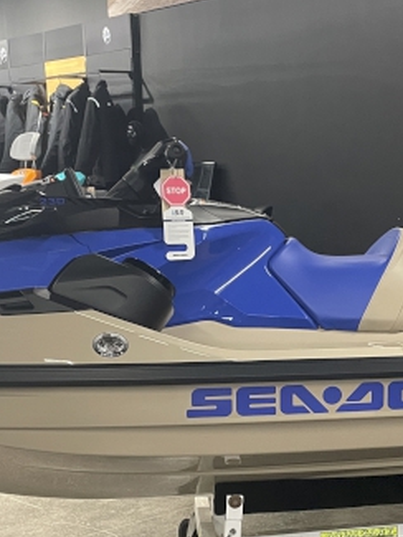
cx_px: 320
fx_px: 993
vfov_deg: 30.0
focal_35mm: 64
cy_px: 360
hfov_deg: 22.6
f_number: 1.6
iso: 320
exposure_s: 1/60
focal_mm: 4.2
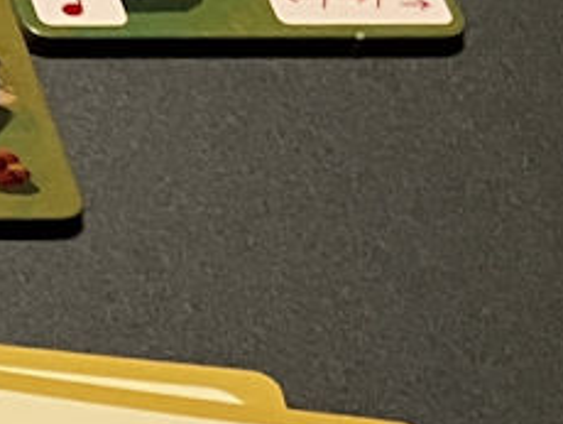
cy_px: 1108
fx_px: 3191
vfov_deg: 7.0
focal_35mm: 196
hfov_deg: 8.3
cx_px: -1206
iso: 125
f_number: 1.8
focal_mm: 3.99
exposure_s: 1/50
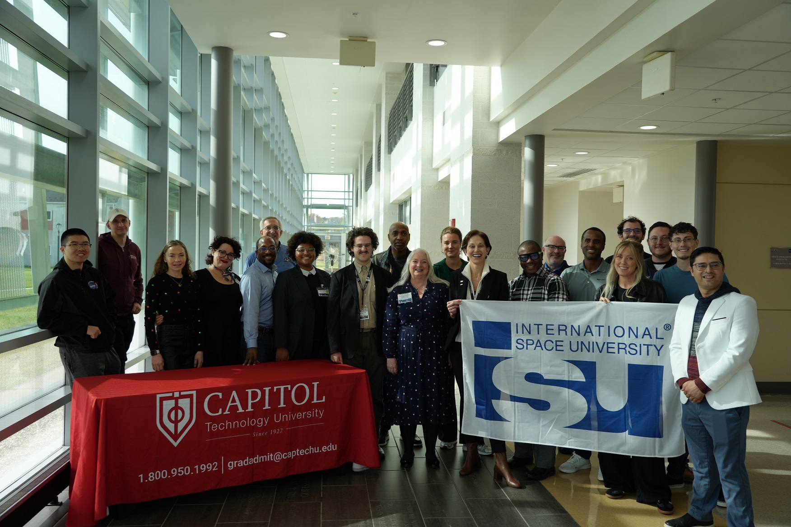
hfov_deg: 61.9
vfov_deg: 43.6
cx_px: 396
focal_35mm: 30
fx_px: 659
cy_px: 264
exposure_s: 1/160
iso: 100
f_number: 4
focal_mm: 30
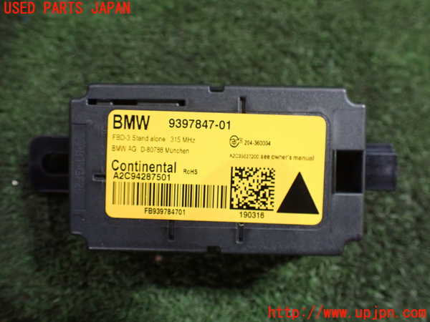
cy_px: 161
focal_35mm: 30
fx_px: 373
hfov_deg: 60.0
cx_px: 215
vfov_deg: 46.8
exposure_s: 1/100
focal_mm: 5.4
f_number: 2.3
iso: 800
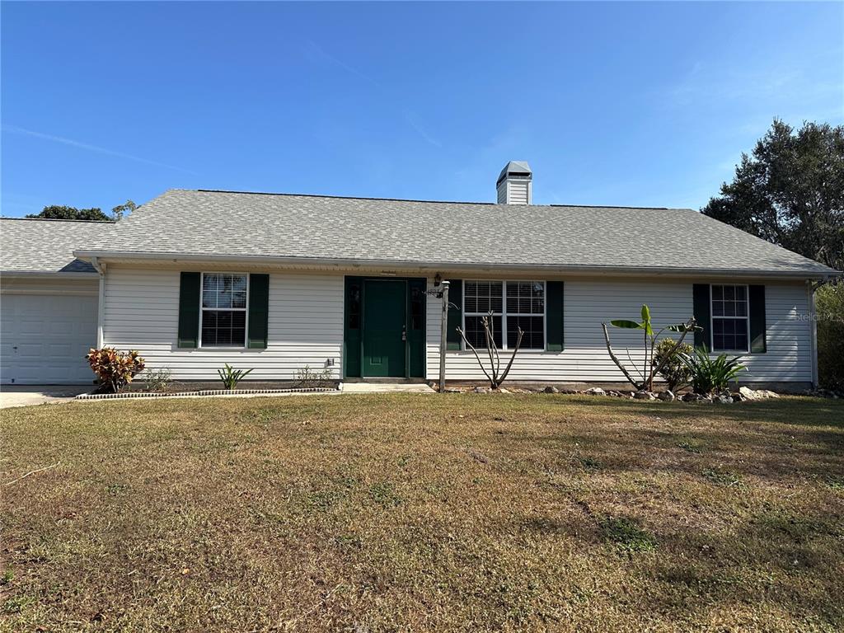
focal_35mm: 24
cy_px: 316
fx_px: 585
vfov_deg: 56.8
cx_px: 422
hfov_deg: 71.6
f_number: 1.78
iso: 80
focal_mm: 6.86
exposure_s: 1/4016
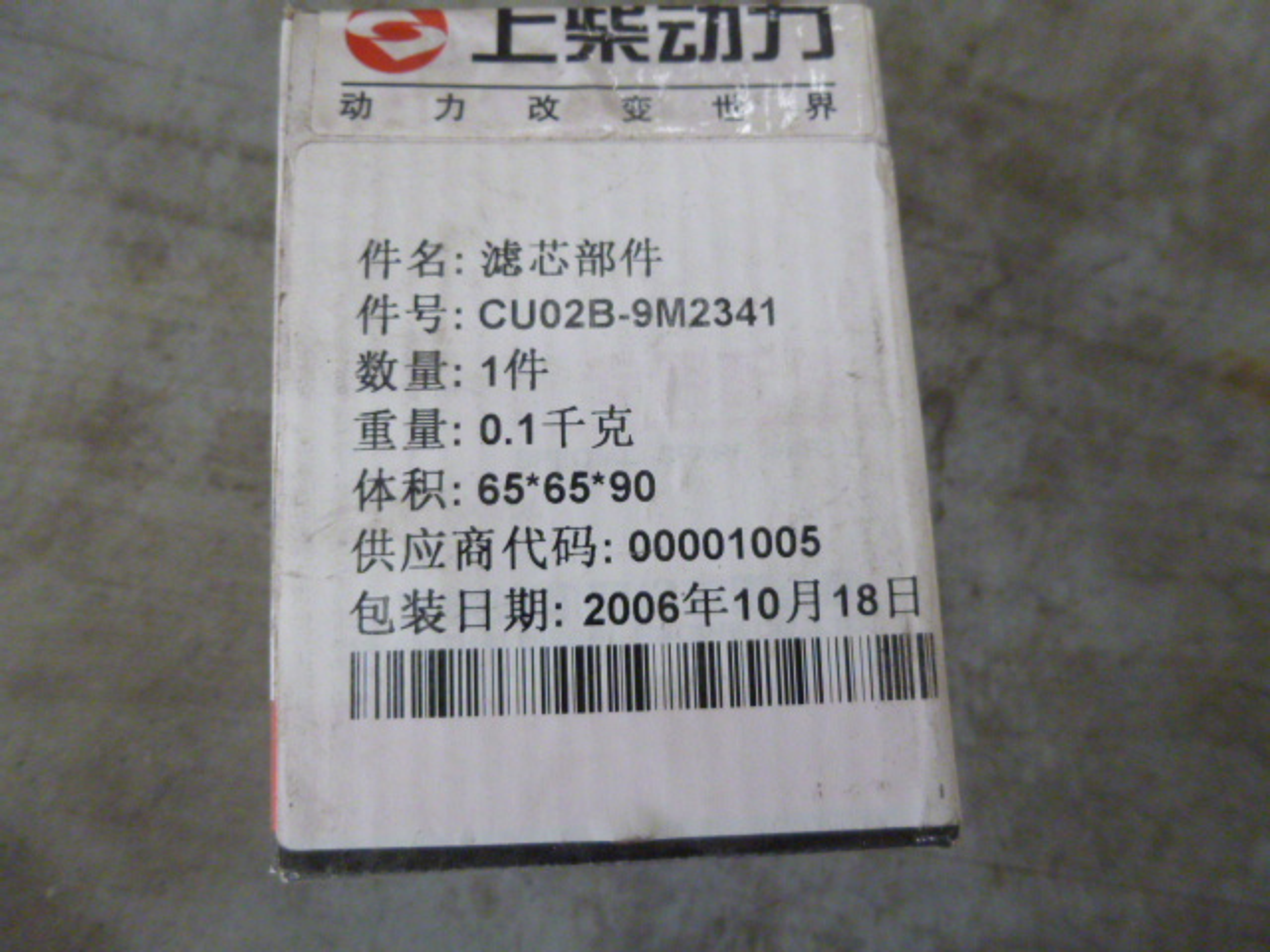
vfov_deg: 54.9
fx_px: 917
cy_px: 476
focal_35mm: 25
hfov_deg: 69.4
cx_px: 635
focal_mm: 4.5
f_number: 3.1
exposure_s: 1/40
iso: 400
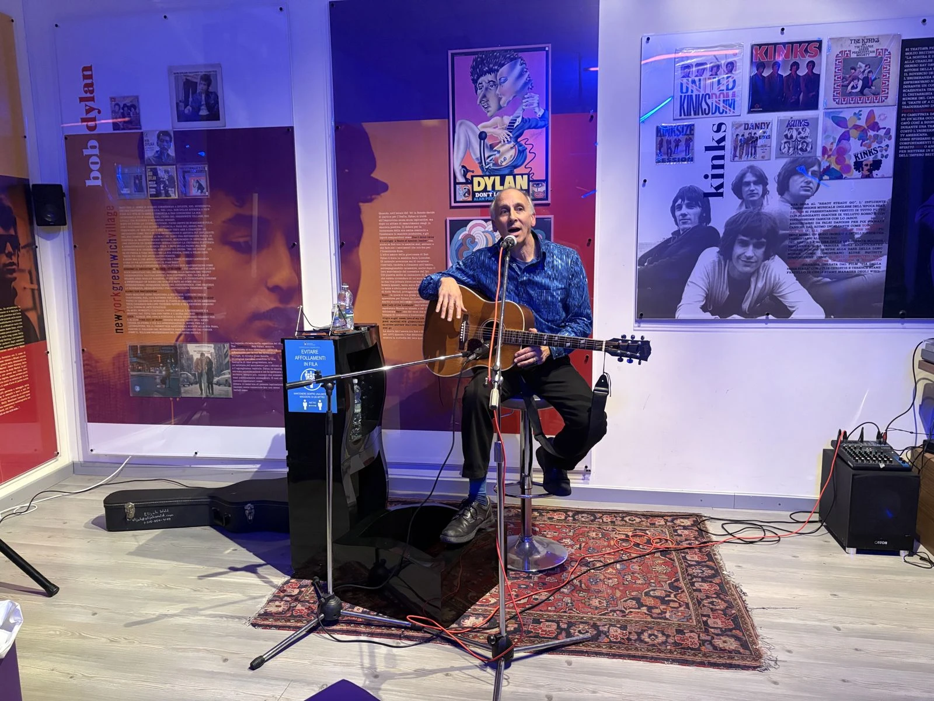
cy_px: 350
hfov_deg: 67.3
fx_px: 702
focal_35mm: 26
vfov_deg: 53.1
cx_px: 467
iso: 400
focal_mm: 5.96
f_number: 1.6
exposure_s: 1/50
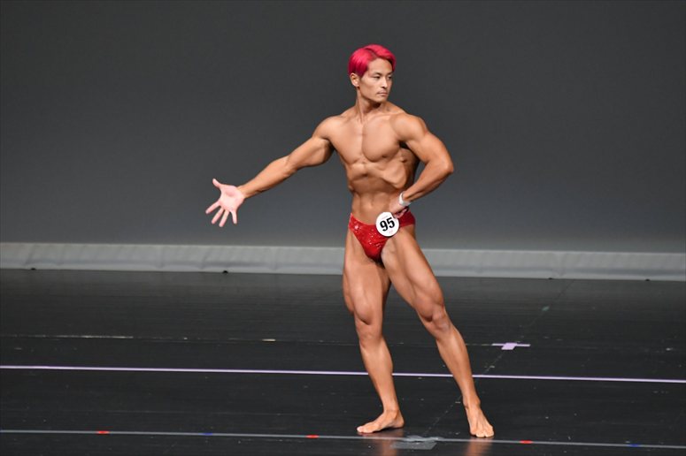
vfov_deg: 3.7
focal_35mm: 375
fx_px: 7142
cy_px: 228
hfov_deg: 5.5
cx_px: 343
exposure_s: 1/400
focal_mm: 250
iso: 4000
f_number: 5.6
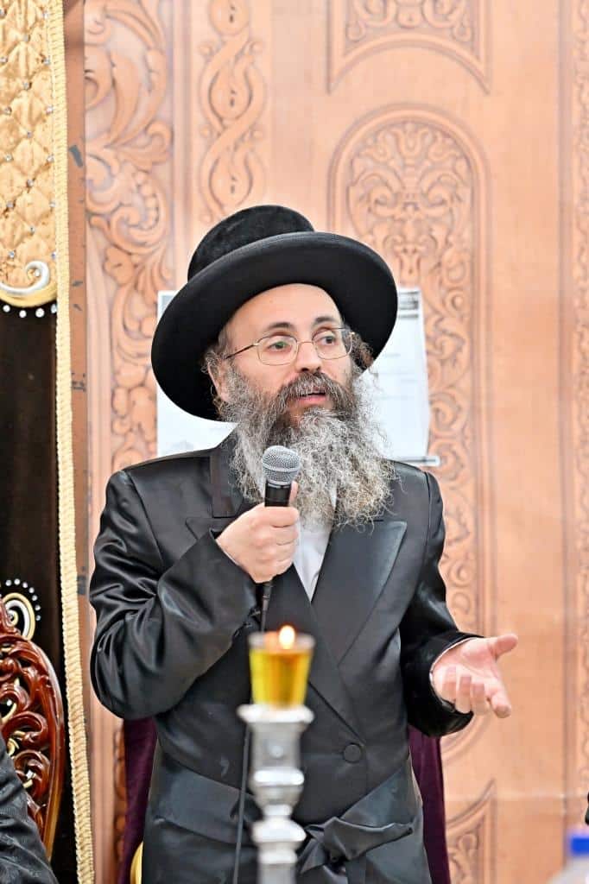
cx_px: 294
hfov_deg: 8.7
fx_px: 3855
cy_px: 442
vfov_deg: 13.1
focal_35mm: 157
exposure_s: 1/160
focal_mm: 105
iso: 640
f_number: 4
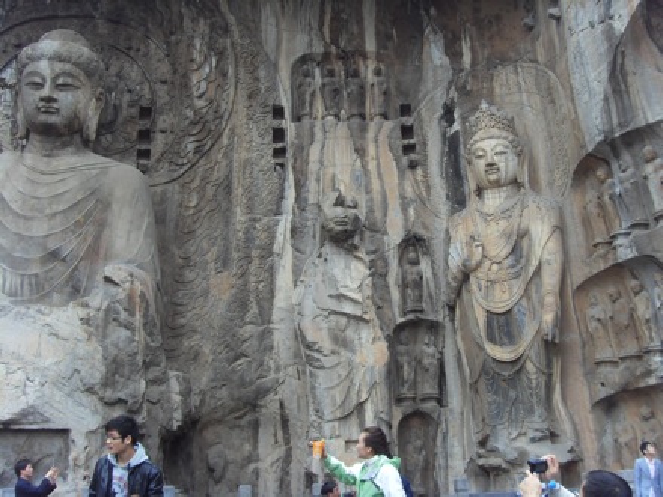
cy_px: 248
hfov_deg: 47.9
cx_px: 332
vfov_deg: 36.8
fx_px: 747
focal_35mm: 39
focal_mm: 6.6
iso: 100
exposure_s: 1/90
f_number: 3.5
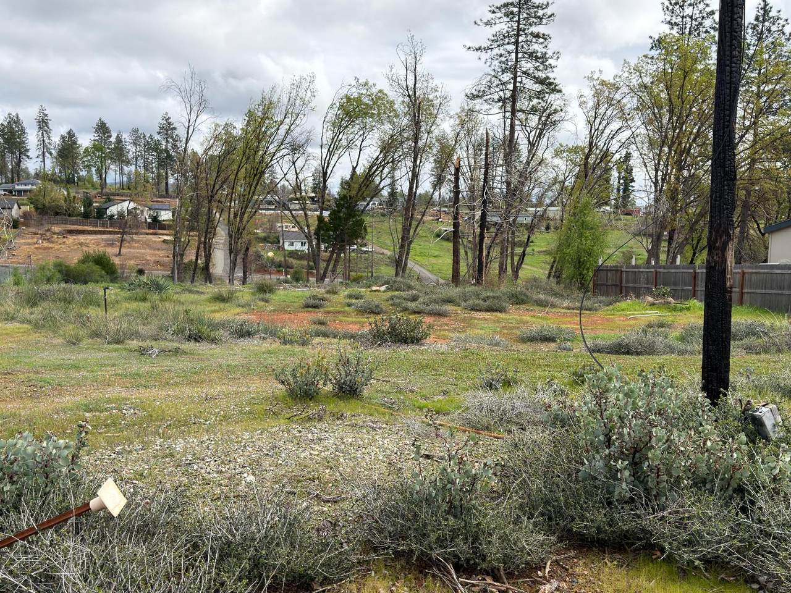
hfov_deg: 52.6
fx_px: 800
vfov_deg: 40.7
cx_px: 396
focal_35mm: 35
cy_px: 296
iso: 64
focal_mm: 6.76
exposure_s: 1/3226
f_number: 1.78
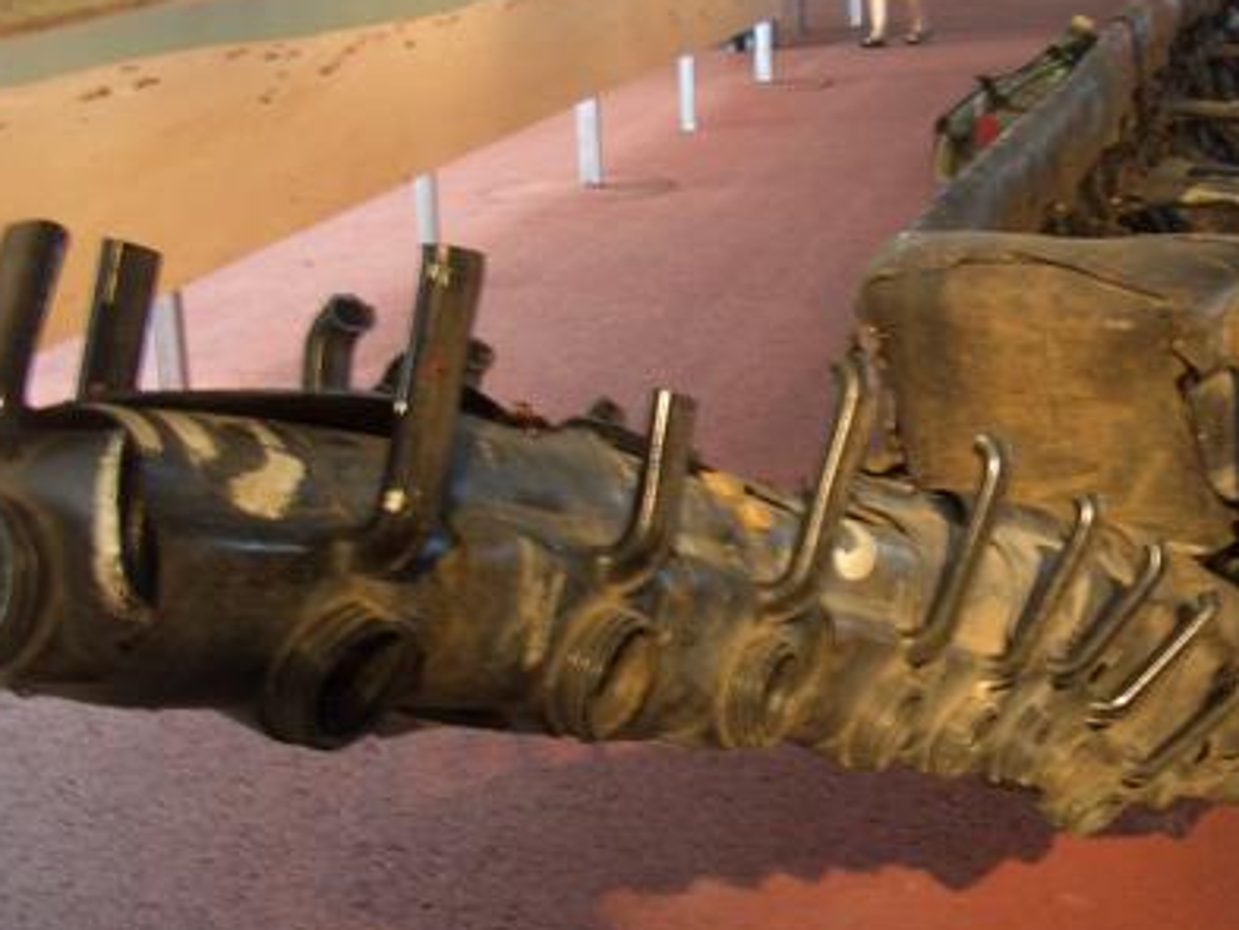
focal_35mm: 57
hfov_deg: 33.3
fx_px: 2041
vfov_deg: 25.7
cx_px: 870
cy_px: 419
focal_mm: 5.8
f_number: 2.6
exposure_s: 1/8
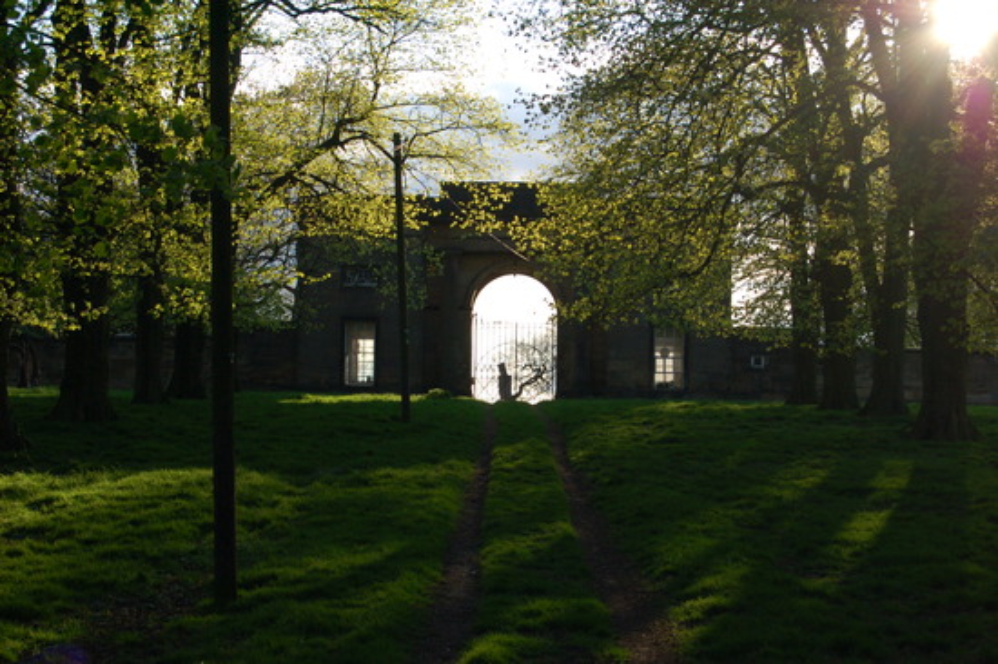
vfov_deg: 16.5
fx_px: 2286
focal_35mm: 82
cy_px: 332
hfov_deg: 24.6
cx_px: 499
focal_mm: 55
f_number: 10
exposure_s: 1/400
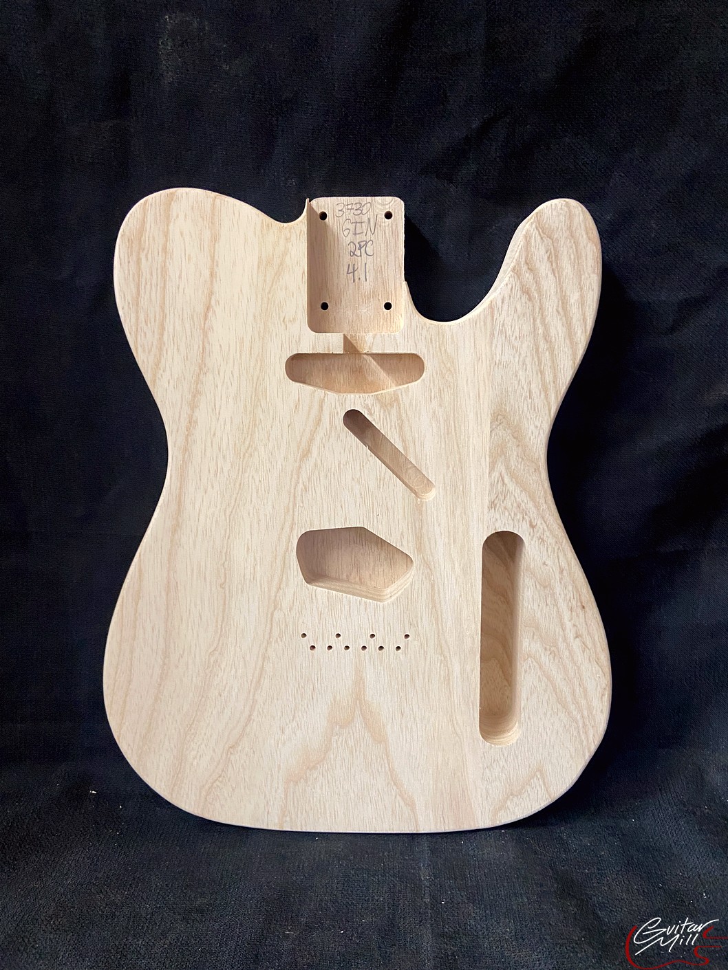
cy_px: 485
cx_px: 364
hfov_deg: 53.1
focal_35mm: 26
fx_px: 729
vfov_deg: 67.3
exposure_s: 1/60
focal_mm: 4.25
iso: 400
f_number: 1.8
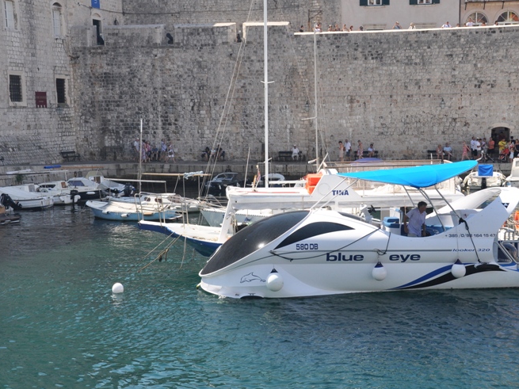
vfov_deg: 23.8
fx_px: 923
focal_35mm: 62
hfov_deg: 31.3
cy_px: 206
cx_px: 309
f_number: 9
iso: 640
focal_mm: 35
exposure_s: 1/320
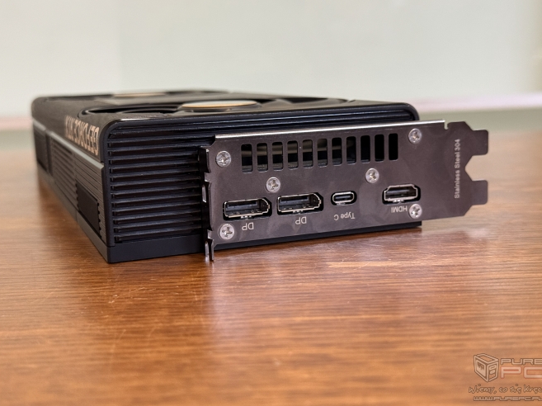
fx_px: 767
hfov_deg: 38.9
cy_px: 199
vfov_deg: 29.6
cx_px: 274
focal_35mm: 49
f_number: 1.78
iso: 320
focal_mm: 6.76
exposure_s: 1/40
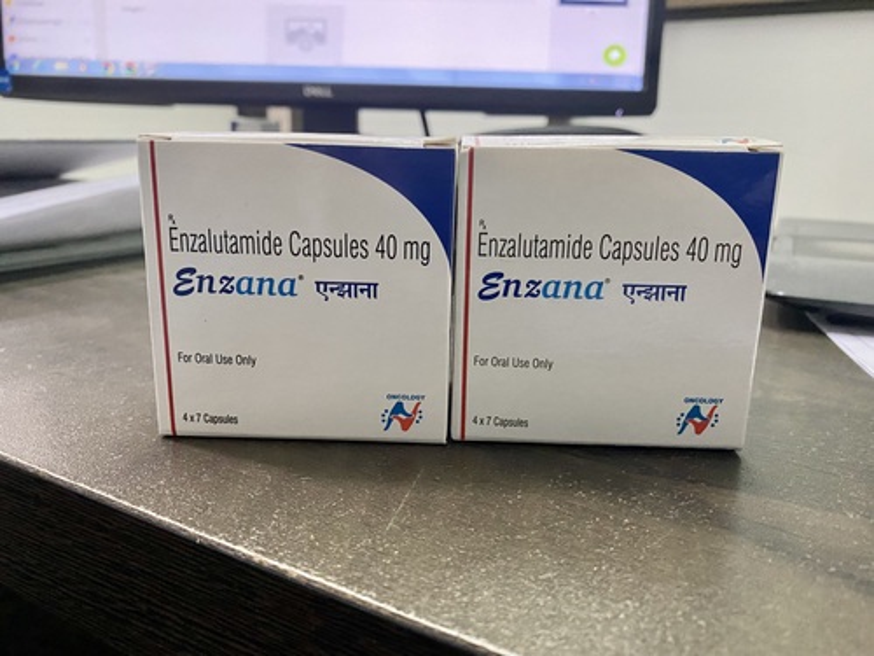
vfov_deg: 53.1
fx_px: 656
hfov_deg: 67.3
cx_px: 437
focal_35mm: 26
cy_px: 328
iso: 400
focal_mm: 4.25
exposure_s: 1/60
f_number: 1.8
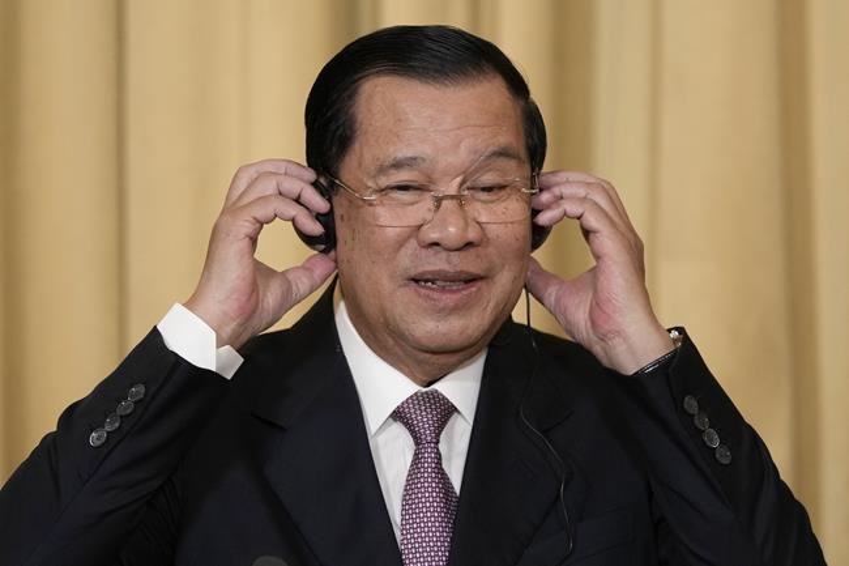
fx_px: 7073
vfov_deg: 4.6
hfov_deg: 6.9
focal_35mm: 300
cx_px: 424
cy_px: 283
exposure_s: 1/500
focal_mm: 200
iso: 1250
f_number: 2.8
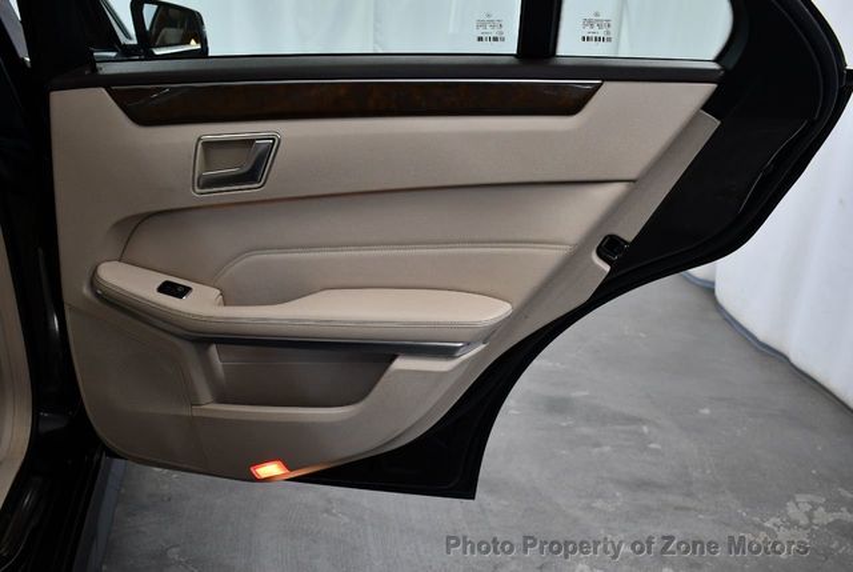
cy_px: 286
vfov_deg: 37.0
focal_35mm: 36
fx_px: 854
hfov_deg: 53.1
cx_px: 426
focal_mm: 18
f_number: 3.5
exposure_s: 1/125
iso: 900
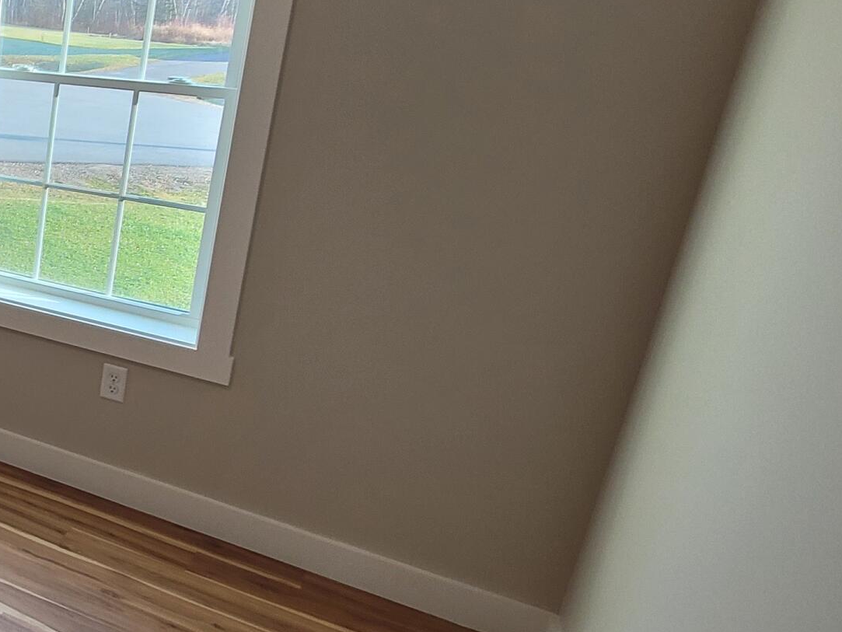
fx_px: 876
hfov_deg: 35.9
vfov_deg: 39.5
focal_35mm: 36
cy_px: 246
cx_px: -235
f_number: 2.2
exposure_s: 1/60
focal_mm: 1.74
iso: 50
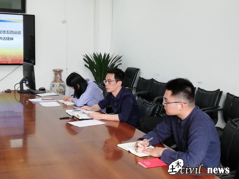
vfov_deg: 28.0
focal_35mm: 52
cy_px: 90
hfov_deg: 36.8
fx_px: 359
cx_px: 120
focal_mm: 3.81
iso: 160
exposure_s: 1/33.3
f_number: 2.2
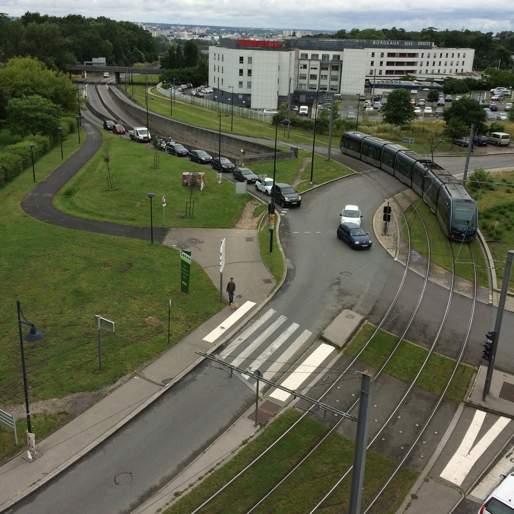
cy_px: 233
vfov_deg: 47.2
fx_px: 588
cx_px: 254
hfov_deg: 47.2
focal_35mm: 35
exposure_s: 1/2283
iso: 32
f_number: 2.2
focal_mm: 4.15
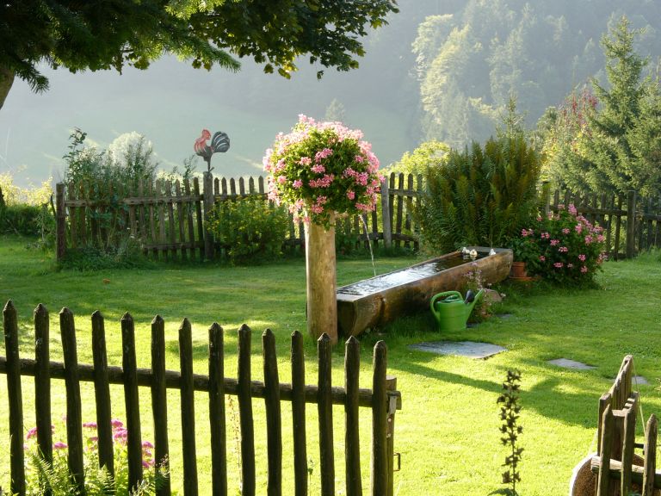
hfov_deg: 21.8
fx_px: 1719
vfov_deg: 16.4
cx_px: 330
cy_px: 248
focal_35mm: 90
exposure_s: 1/50
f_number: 7.1
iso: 100
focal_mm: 22.5
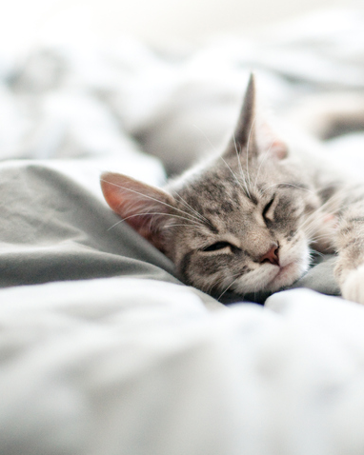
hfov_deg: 23.6
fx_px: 862
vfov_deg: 29.6
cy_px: 228
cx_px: 268
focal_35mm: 64
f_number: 1.8
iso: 2000
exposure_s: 1/250
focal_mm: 30
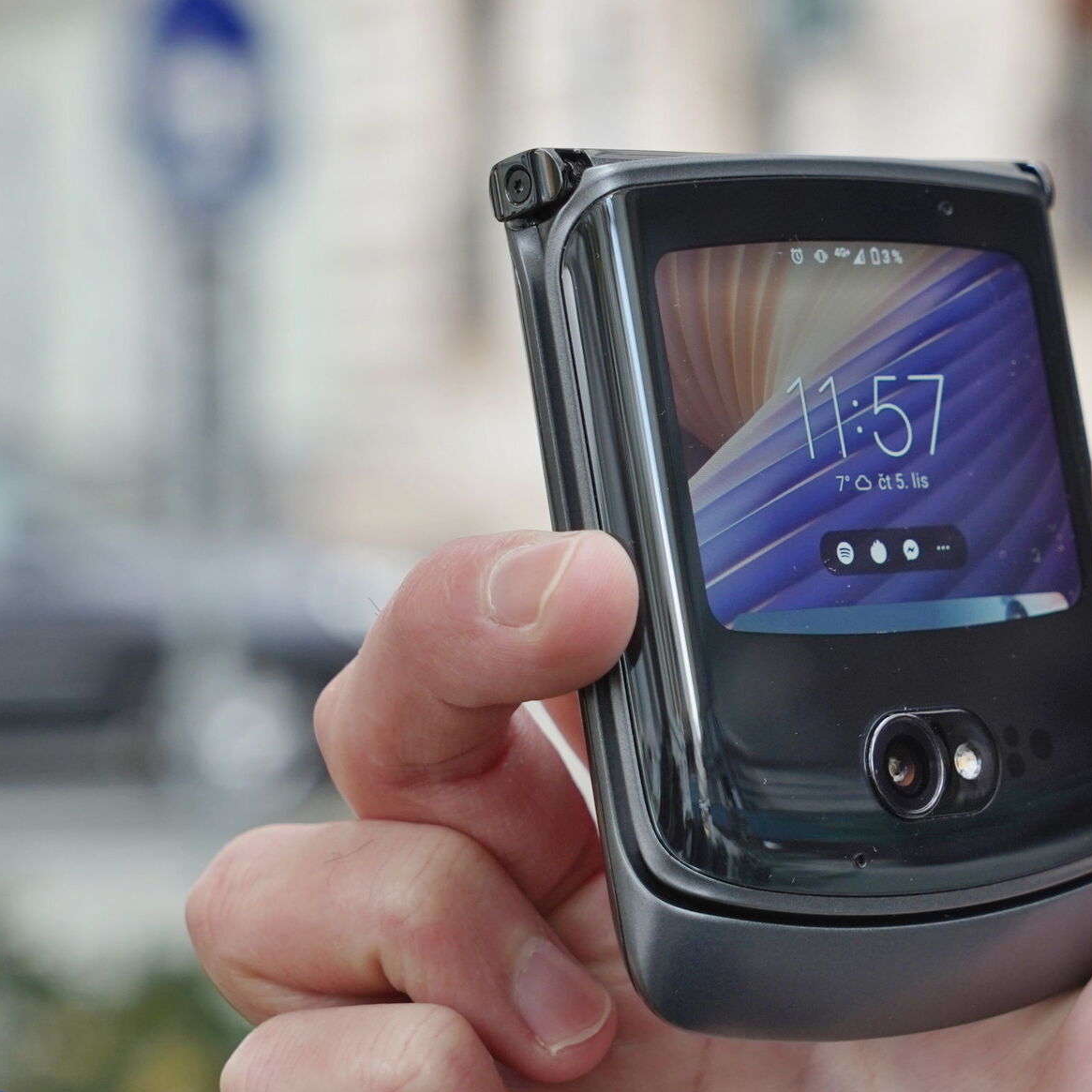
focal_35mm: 98
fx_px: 3498
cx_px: 835
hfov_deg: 17.6
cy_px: 576
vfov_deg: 17.7
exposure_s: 1/200
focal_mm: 70
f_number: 7.1
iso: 800
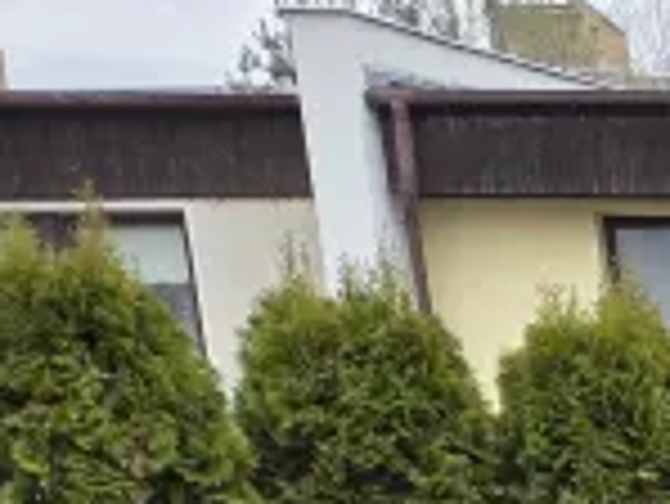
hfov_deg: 15.2
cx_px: 1416
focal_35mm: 99
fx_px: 1918
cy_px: 1058
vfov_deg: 12.8
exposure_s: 1/900
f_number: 1.8
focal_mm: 5.4
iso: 80
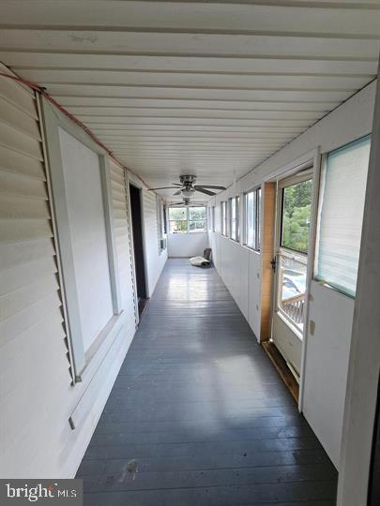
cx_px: 190
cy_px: 253
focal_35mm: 13
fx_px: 190
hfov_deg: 89.9
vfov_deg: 106.2
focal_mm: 1.74
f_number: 2.2
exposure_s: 1/60
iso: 32
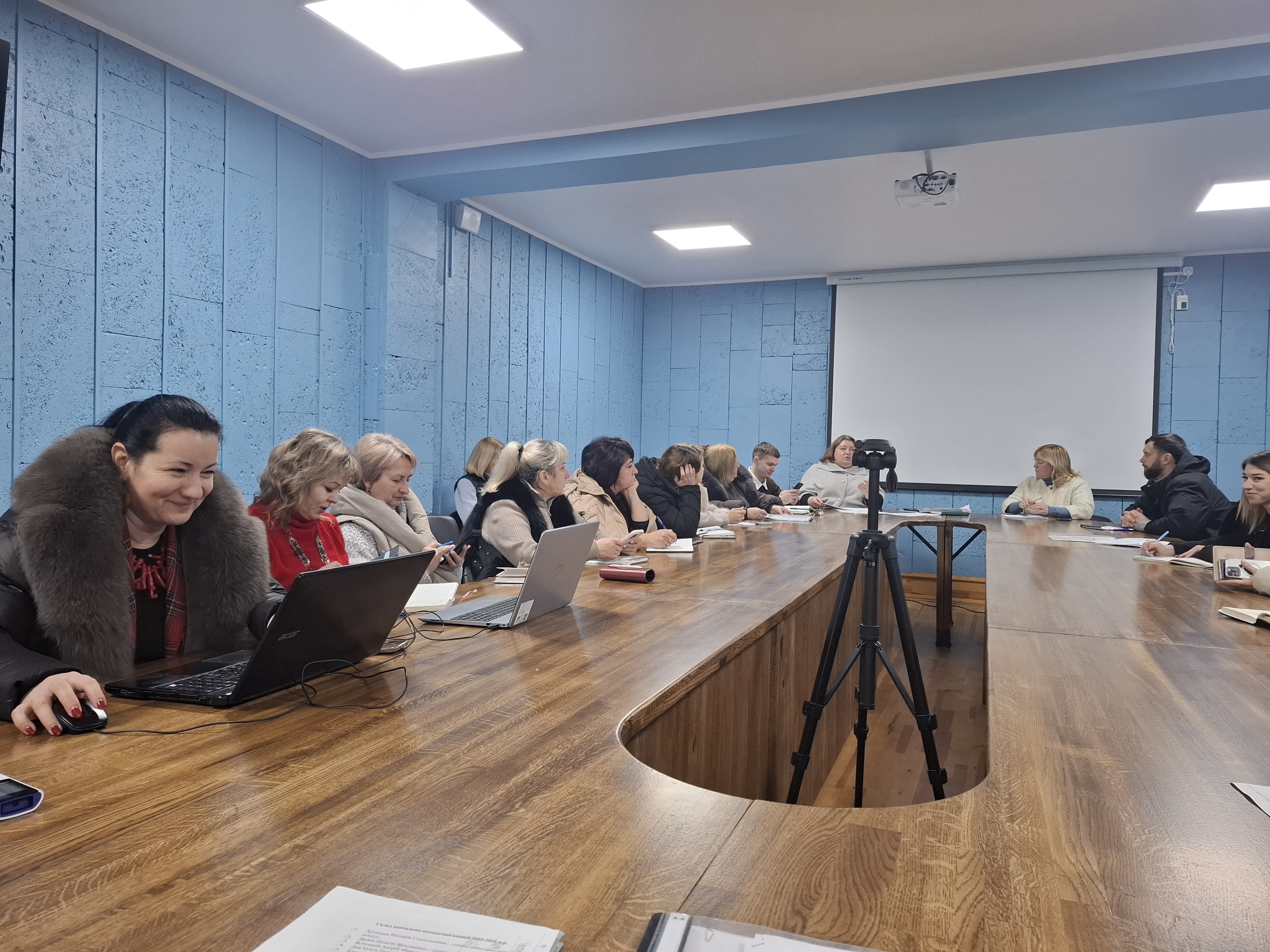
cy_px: 476
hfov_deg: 73.9
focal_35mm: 23
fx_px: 844
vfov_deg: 58.9
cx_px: 635
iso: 250
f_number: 1.8
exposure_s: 1/100
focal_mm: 5.54
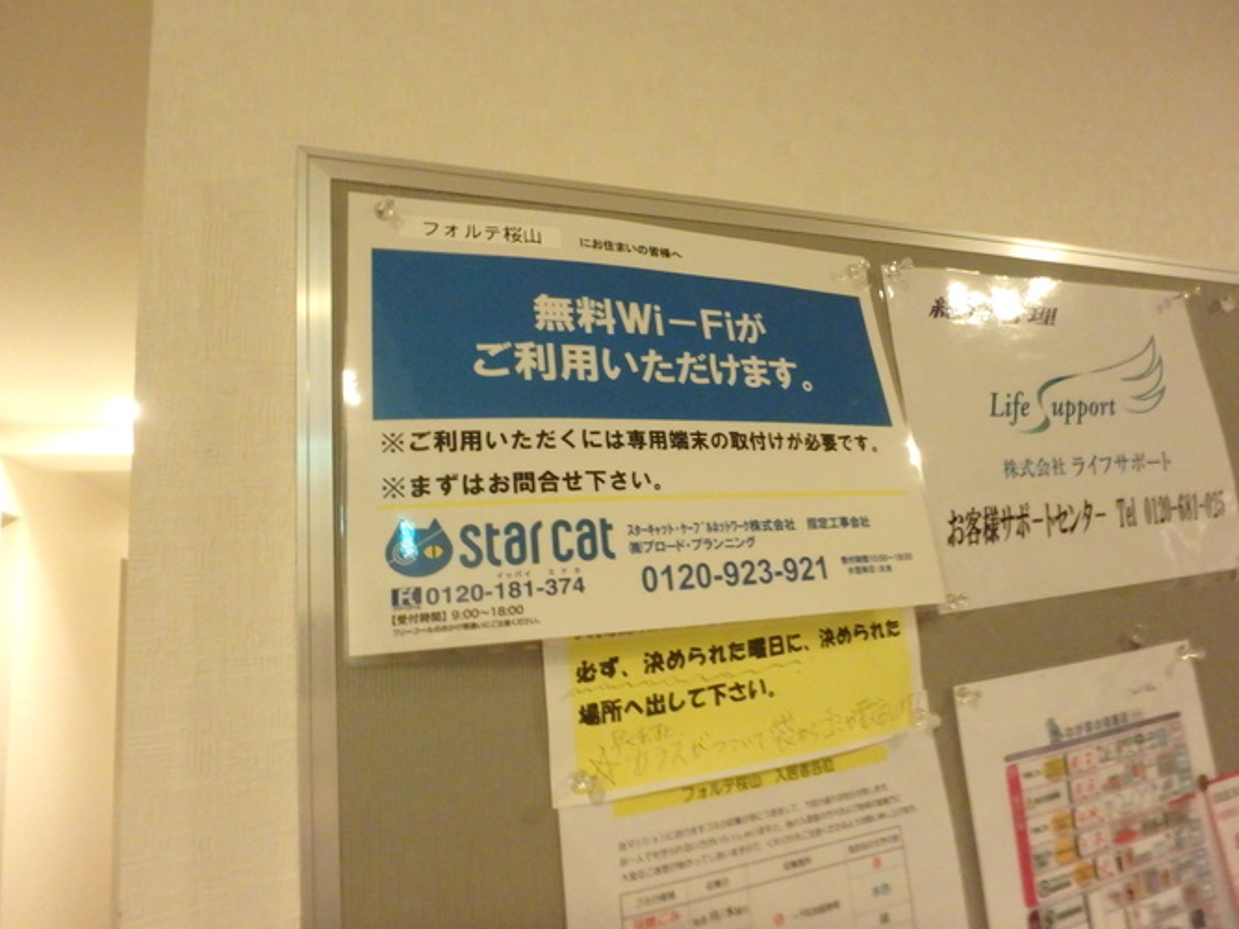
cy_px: 452
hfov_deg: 76.4
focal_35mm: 22
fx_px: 787
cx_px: 632
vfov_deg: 61.1
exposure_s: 1/8
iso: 1000
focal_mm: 3.7
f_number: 3.5
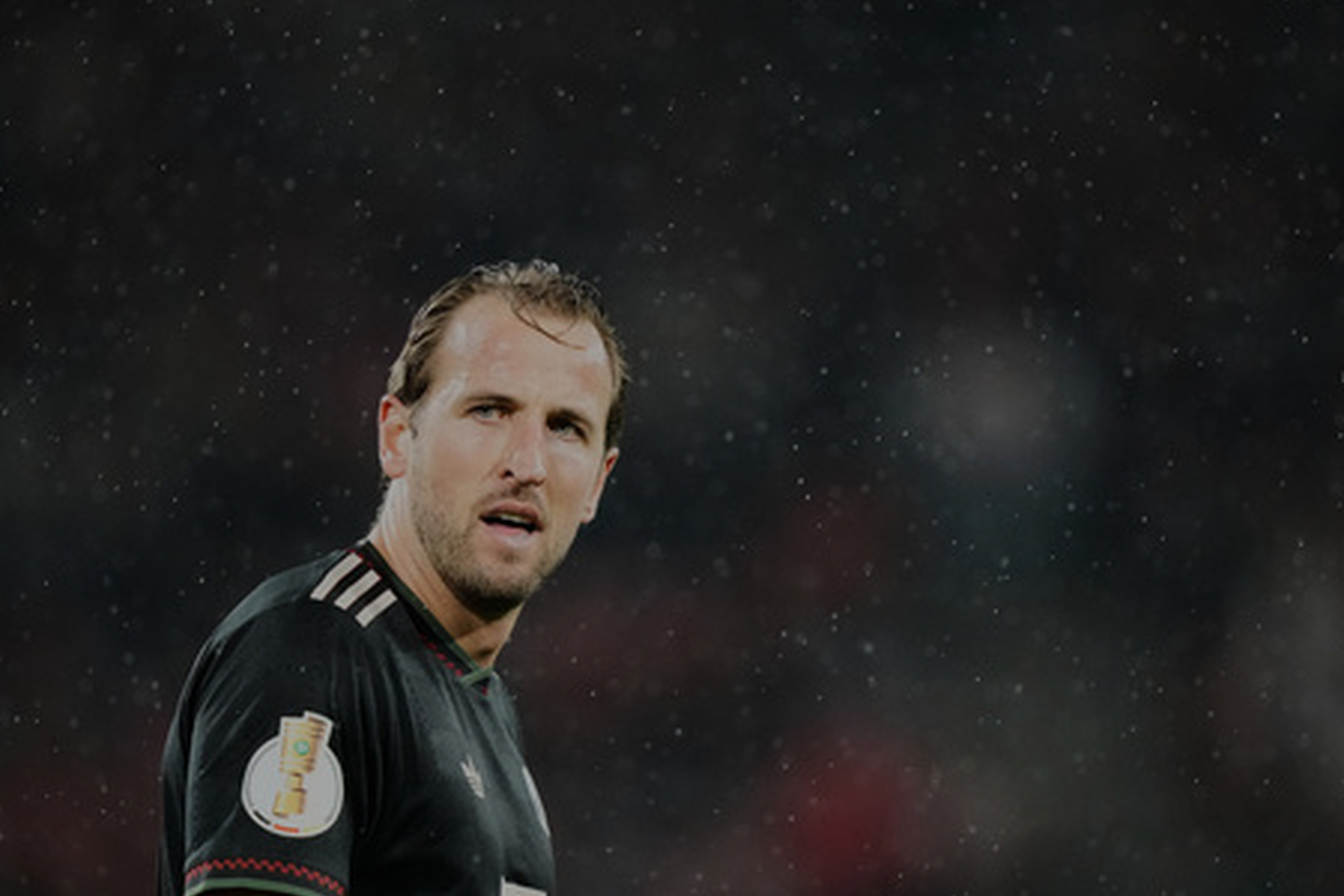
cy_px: 497
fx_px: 25459
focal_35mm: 682
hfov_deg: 3.0
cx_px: 642
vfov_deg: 2.0
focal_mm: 400
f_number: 2.8
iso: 6400
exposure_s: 1/2000
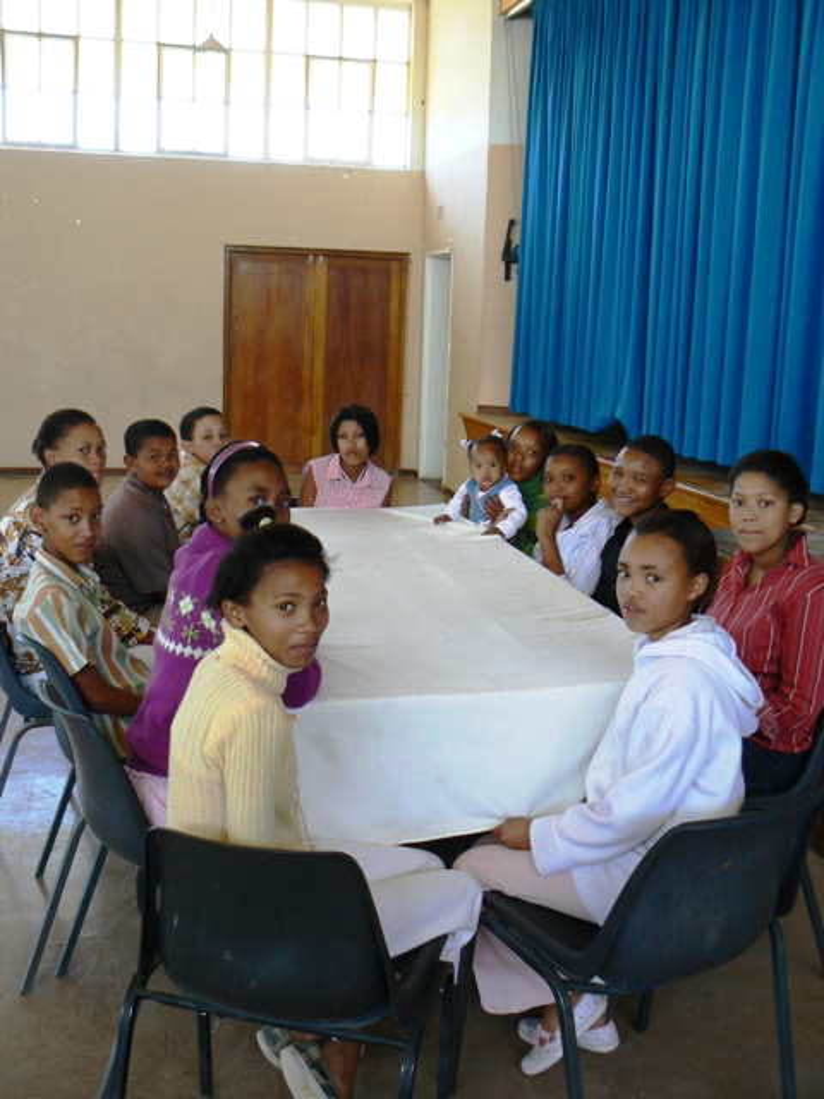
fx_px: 1143
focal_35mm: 36
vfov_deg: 51.4
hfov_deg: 39.7
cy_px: 550
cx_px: 412
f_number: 2.8
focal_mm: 6
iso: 100
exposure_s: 1/30
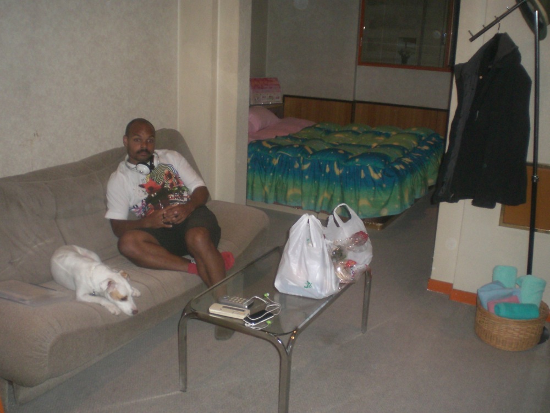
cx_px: 275
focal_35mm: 38
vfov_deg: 37.7
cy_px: 206
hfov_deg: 49.0
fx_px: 604
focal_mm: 6.3
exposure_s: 1/60
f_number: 3.1
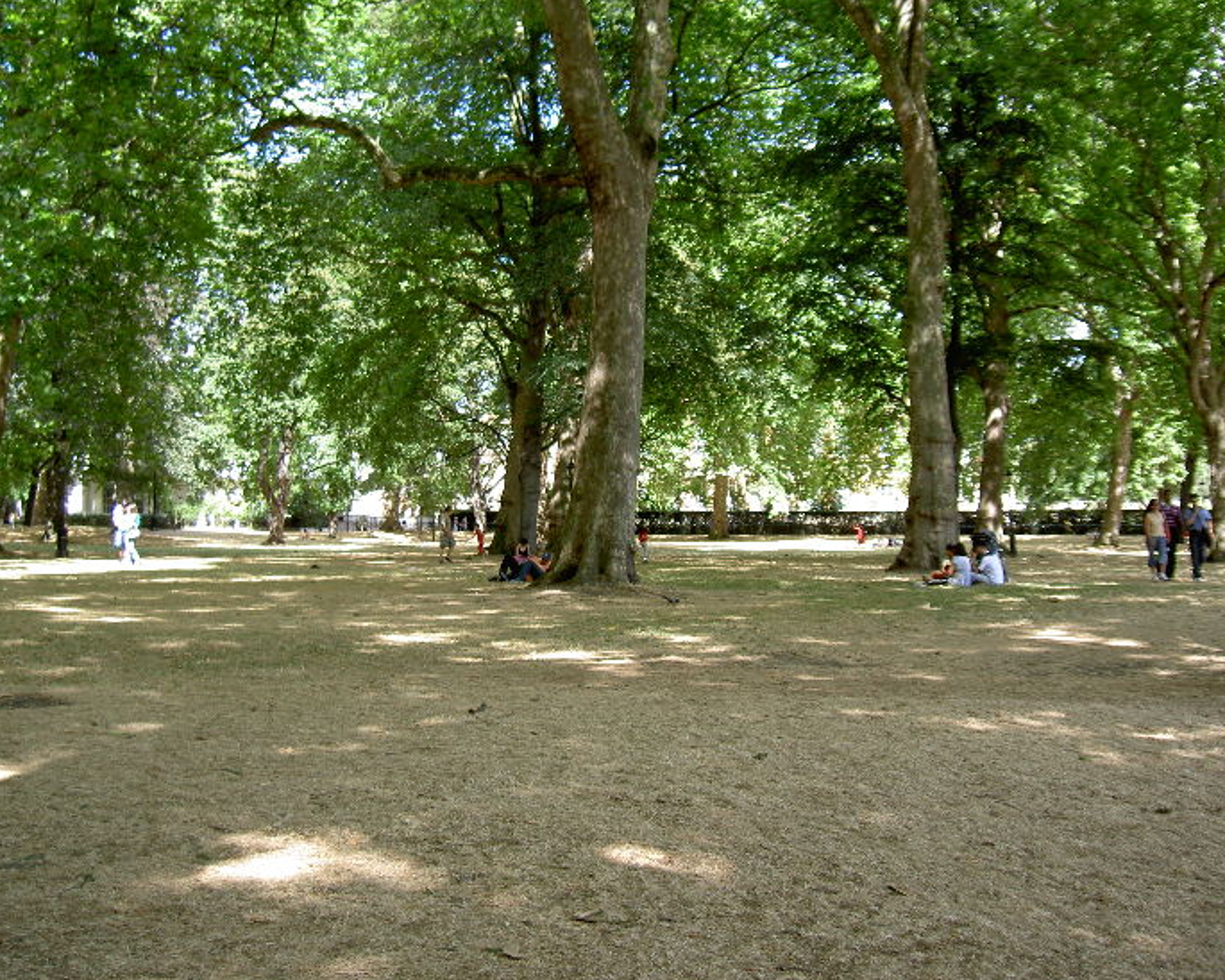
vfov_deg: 36.5
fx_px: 1486
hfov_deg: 44.8
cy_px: 490
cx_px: 596
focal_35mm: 41
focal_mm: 8
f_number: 2.8
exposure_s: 1/100
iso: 50
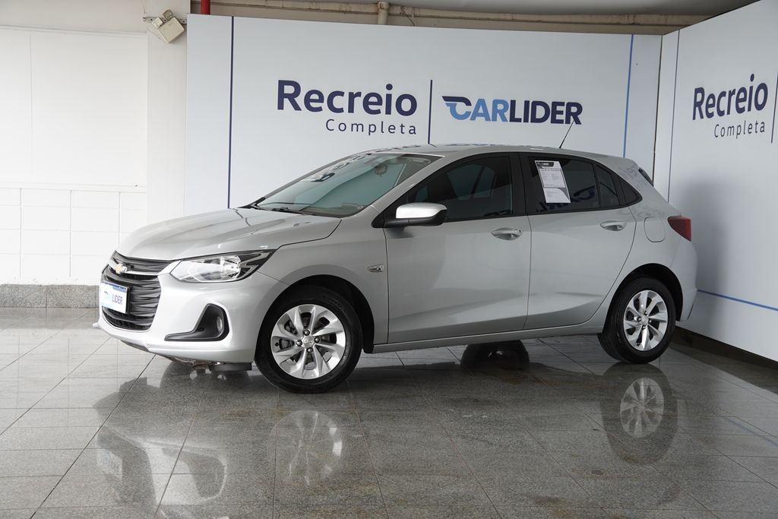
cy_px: 260
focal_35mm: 48
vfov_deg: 28.1
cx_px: 389
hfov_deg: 41.1
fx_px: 1037
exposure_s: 1/160
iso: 125
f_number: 4
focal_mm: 32
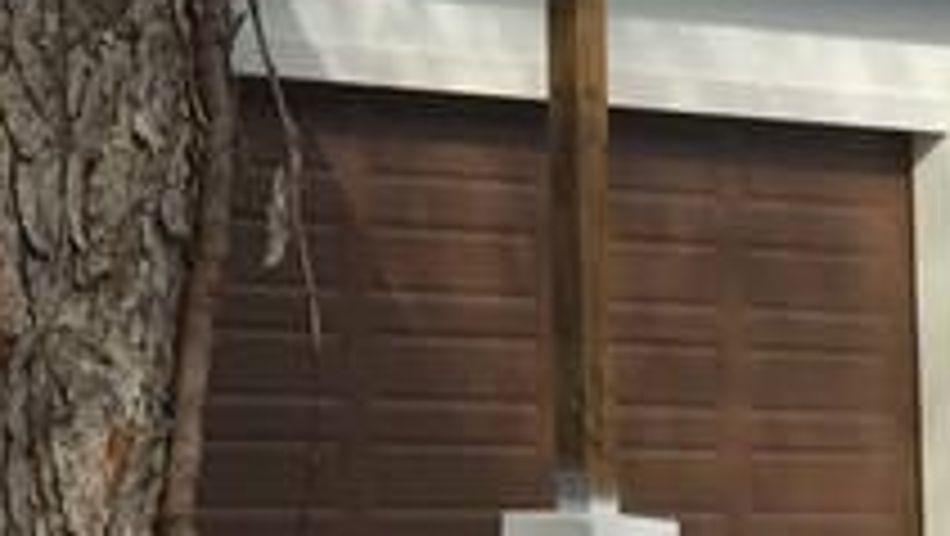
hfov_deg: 13.3
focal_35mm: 153
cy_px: -351
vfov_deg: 7.7
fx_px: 3857
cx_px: -473
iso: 32
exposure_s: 1/2326
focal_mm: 4.15
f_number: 2.2
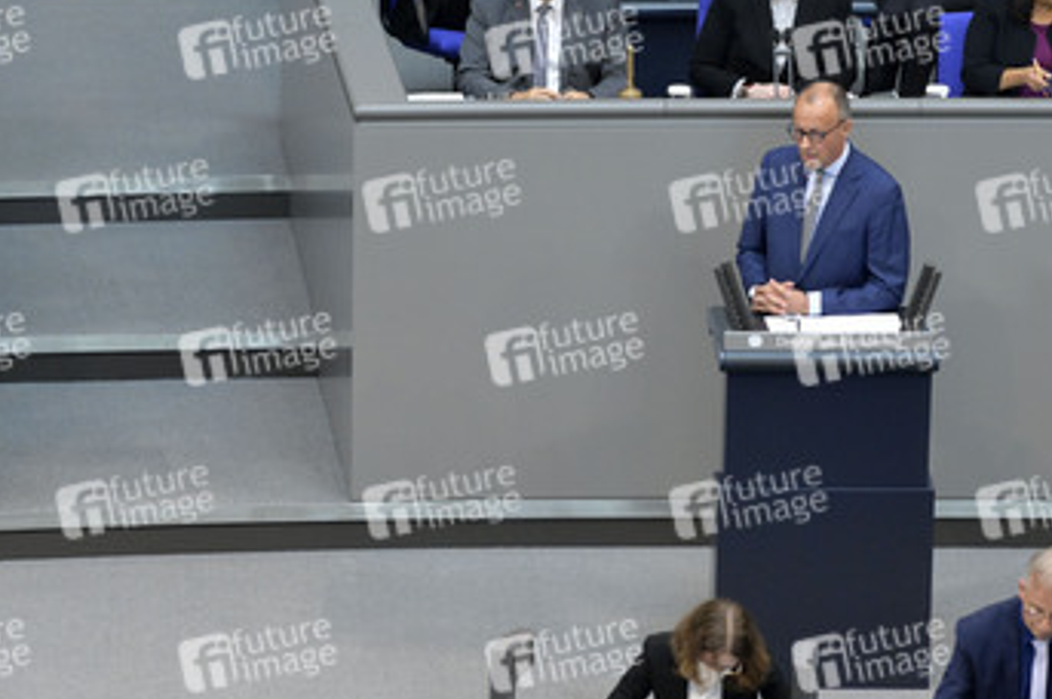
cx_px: 483
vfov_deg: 5.2
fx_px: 7678
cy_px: 273
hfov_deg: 7.8
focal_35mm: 263
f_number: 5.6
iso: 8000
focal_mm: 200
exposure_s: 1/400
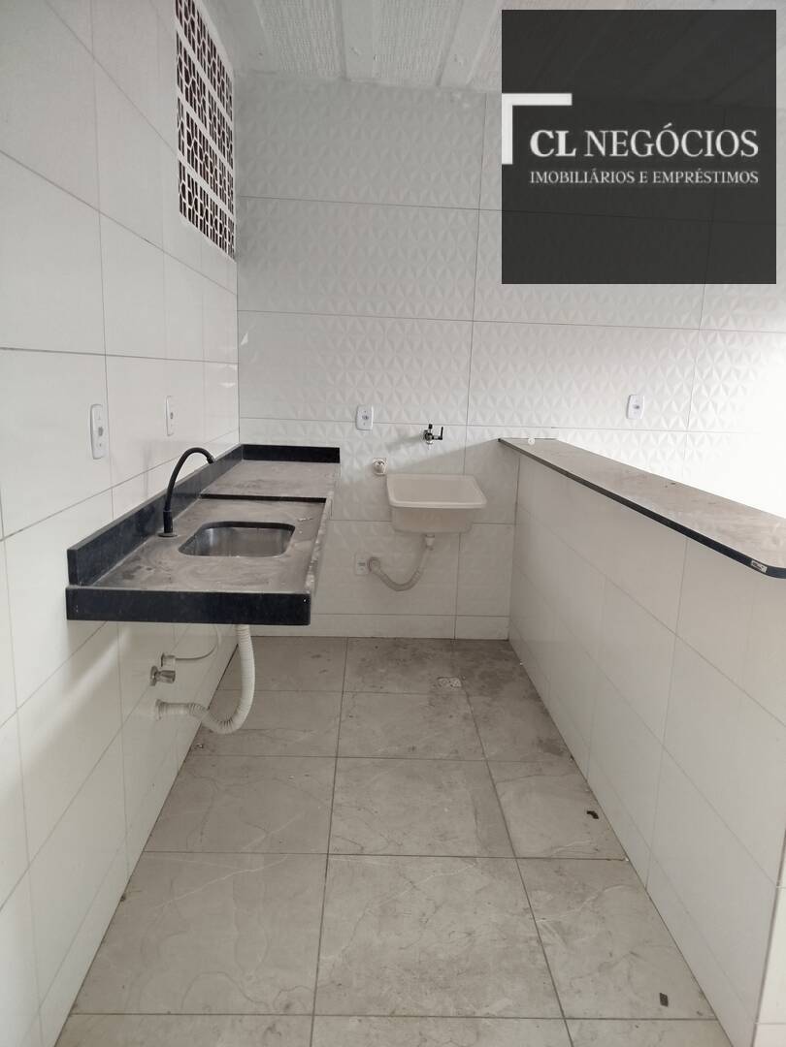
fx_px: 727
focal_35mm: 24
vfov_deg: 71.6
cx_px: 393
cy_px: 524
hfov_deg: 56.8
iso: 160
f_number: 1.7
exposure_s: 1/30
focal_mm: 5.31
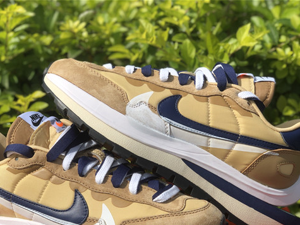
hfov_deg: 24.1
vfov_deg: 18.1
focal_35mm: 81
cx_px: 129
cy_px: 175
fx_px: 702
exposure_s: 1/1600
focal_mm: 6
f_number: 2.4
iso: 16
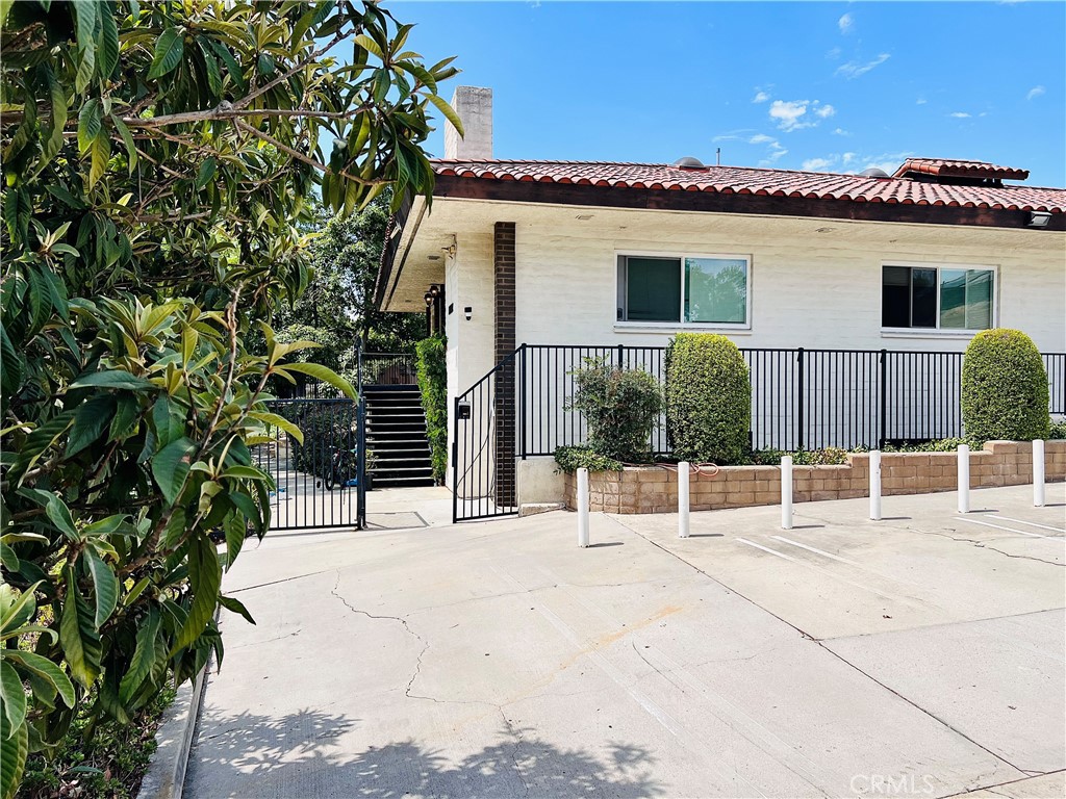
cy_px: 400
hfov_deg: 67.3
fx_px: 801
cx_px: 533
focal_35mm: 26
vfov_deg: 53.1
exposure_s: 1/3968
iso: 50
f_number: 1.5
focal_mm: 5.7
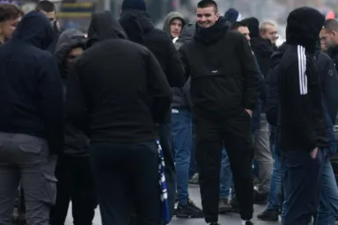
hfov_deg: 5.2
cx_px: 194
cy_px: 99
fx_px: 3718
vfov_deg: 3.5
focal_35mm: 396
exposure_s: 1/400
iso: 160
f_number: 2.8
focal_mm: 200
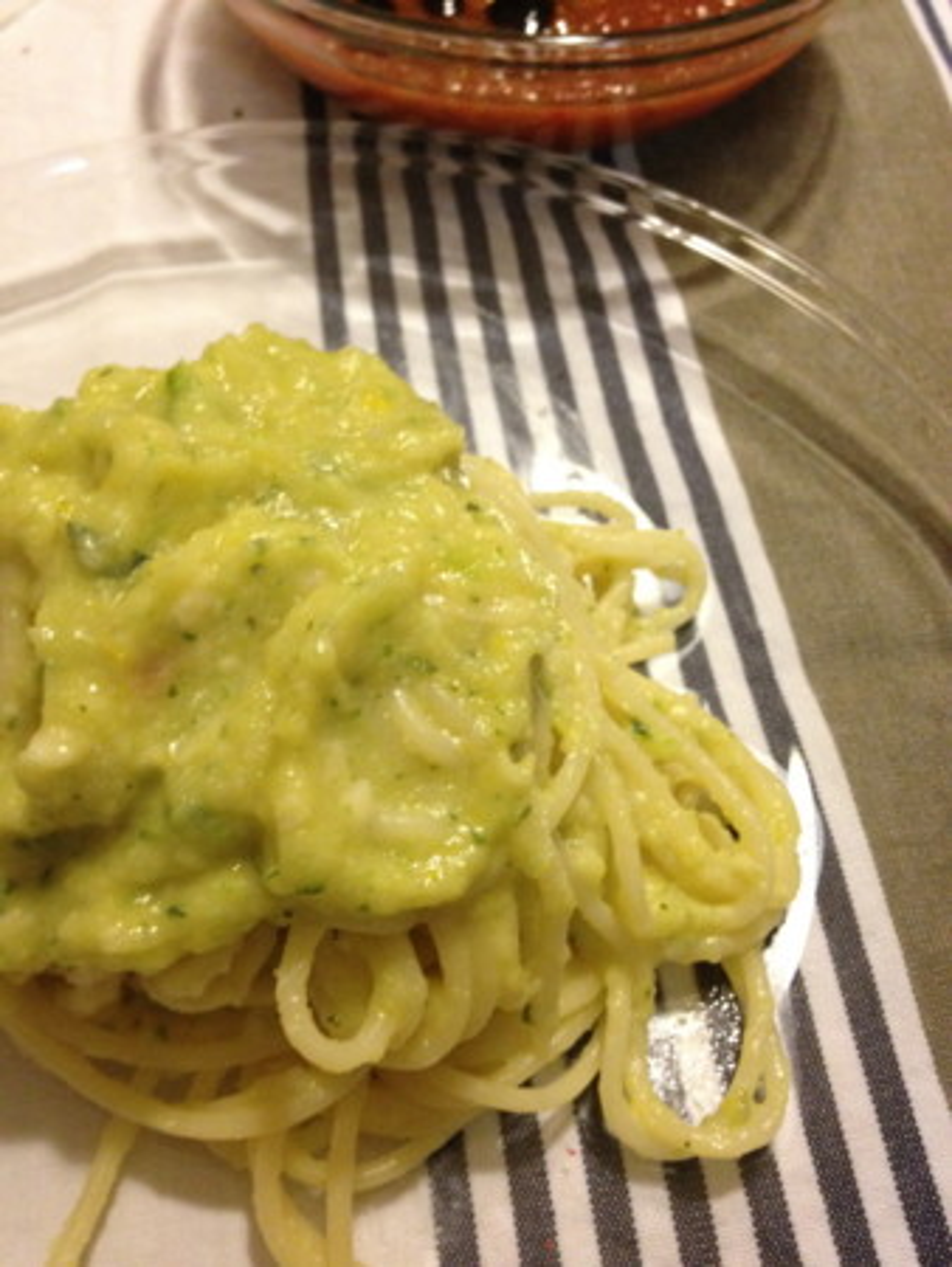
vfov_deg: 52.6
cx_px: 476
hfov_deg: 40.7
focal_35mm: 35
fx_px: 1282
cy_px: 634
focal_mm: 4.28
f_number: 2.4
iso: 400
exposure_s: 1/20
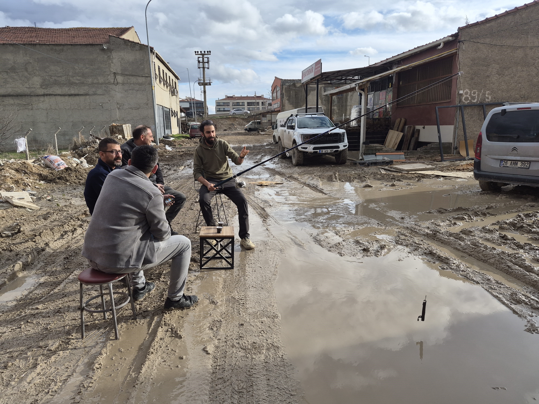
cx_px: 270
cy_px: 202
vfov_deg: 58.9
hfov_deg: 73.9
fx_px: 358
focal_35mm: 23
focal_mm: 5.4
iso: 80
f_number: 1.8
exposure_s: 1/3400
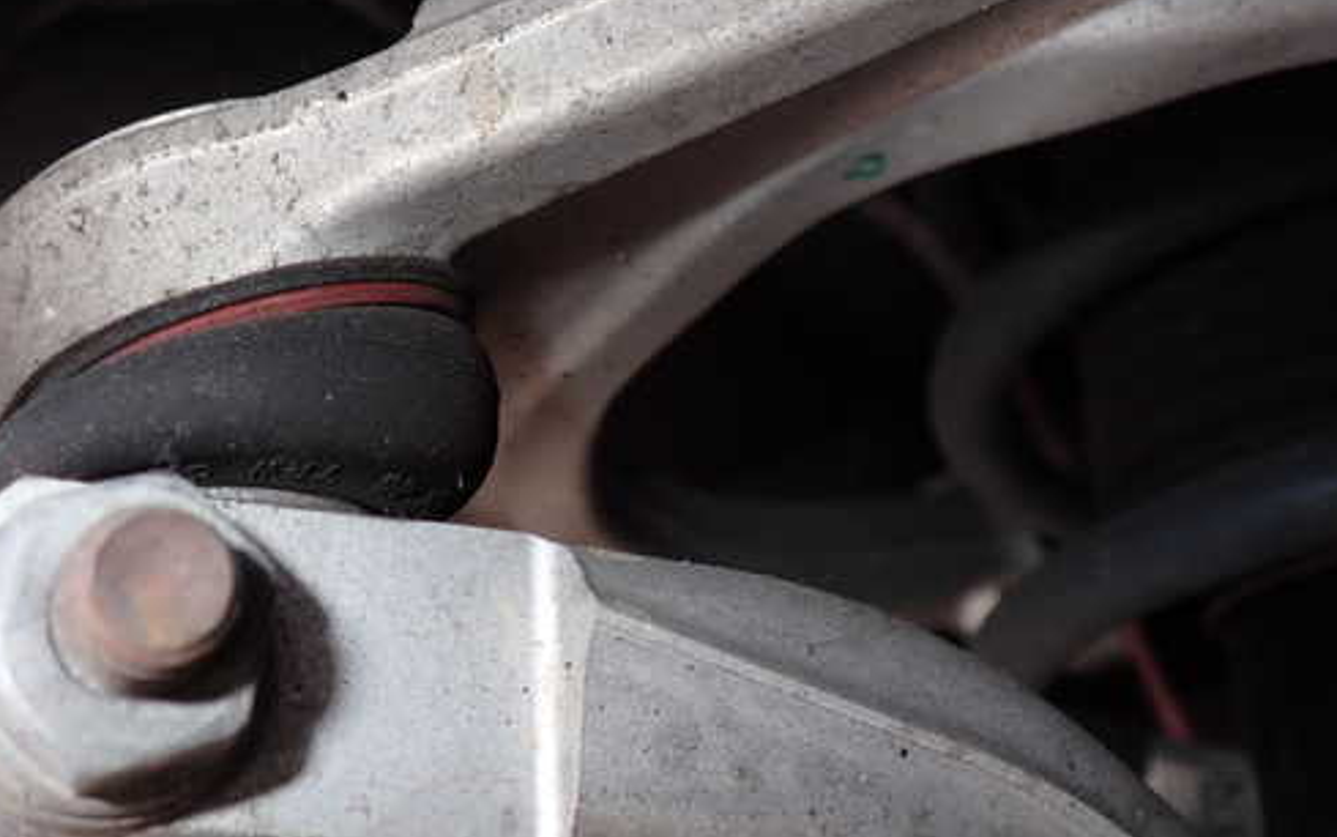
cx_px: 530
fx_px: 1422
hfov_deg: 50.0
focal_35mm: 39
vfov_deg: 32.8
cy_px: 424
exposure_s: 1/30
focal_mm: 5.4
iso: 100
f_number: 6.3
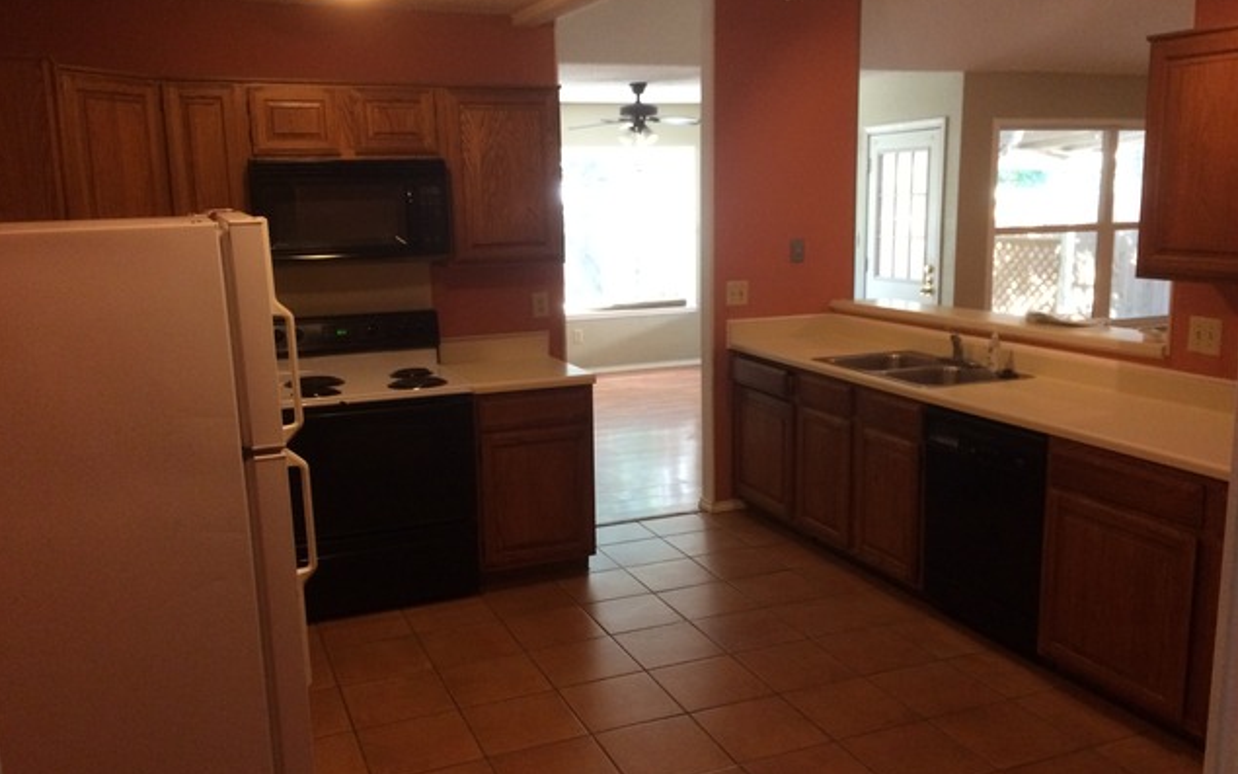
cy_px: 392
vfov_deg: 40.6
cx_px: 616
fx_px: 1046
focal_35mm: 31
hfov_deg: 61.2
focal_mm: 4.15
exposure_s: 1/30
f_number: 2.2
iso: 320
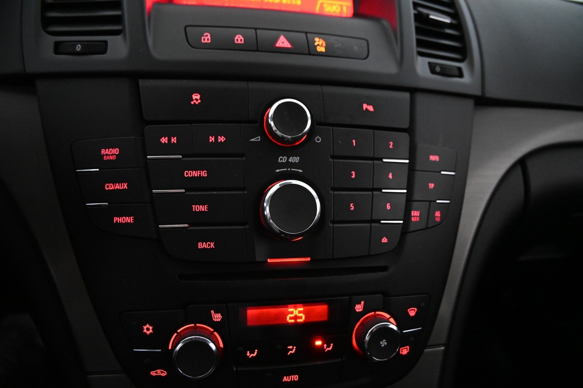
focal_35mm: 75
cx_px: 292
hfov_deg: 27.0
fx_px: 1214
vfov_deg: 18.2
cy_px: 194
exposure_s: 1/100
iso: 5000
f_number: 6.3
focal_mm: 50
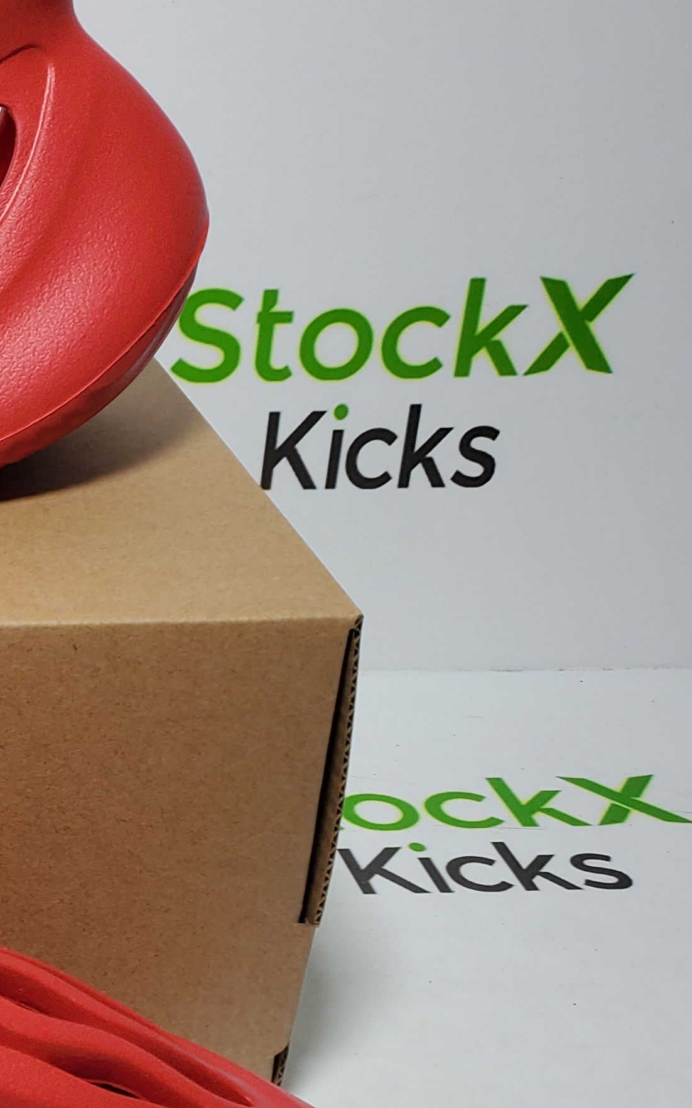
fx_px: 1902
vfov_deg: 31.9
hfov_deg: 17.6
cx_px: -466
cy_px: 837
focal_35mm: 63
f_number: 2.4
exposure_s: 1/190
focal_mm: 4.3
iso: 50
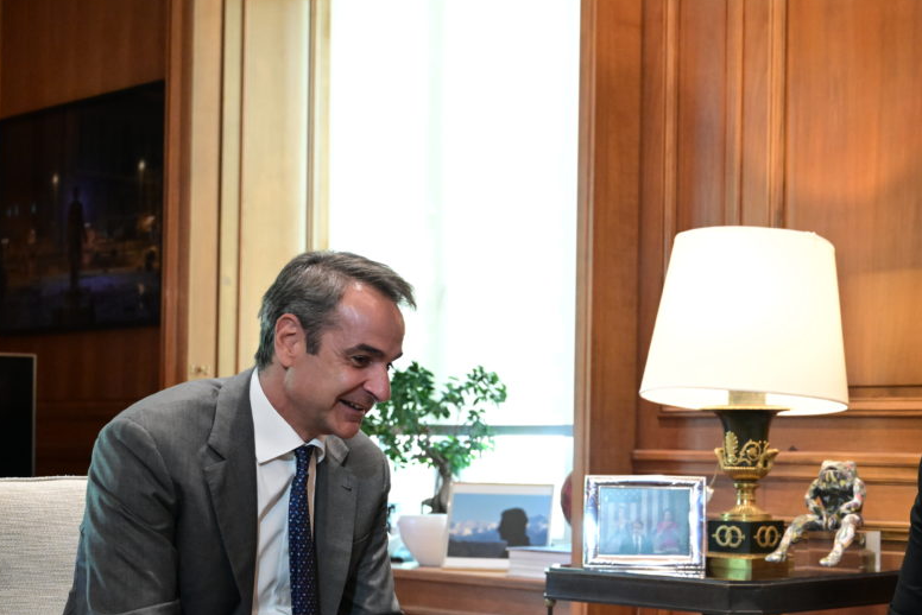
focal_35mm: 68
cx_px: 667
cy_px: 429
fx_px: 1742
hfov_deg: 29.3
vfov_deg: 19.9
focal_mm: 44
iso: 5000
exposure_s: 1/200
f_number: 4
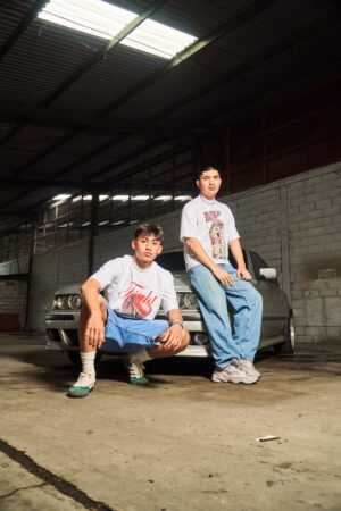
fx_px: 384
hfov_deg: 47.9
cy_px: 256
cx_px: 170
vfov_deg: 67.4
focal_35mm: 27
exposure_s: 1/160
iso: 800
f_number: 7.1
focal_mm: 18
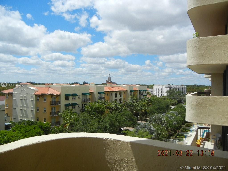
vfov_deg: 46.8
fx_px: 198
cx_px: 114
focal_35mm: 30
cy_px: 86
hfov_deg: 60.0
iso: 160
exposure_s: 1/641
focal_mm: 5.4
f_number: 7
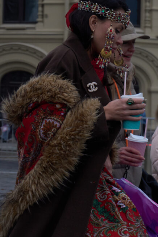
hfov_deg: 10.4
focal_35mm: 132
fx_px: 870
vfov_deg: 15.5
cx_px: 122
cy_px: 62
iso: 800
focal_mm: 50
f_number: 5.6
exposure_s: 1/500
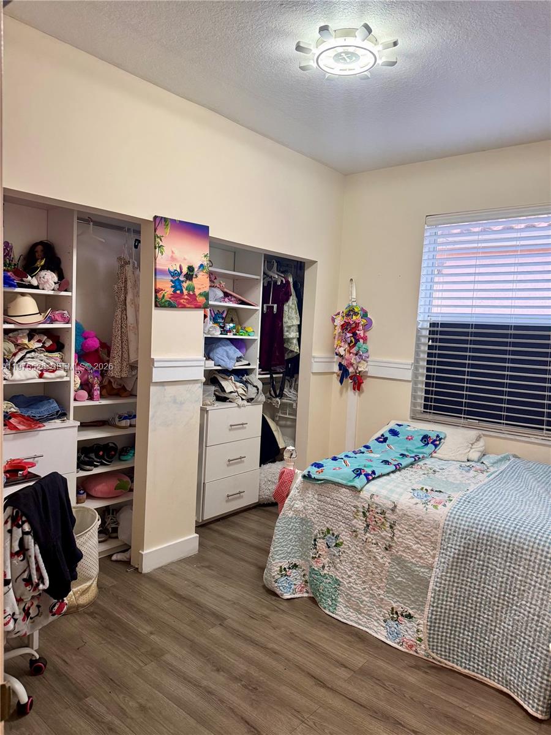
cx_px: 276
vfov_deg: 71.6
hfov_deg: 56.8
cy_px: 368
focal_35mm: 24
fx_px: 509
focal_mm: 6.76
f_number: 1.78
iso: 200
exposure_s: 1/60
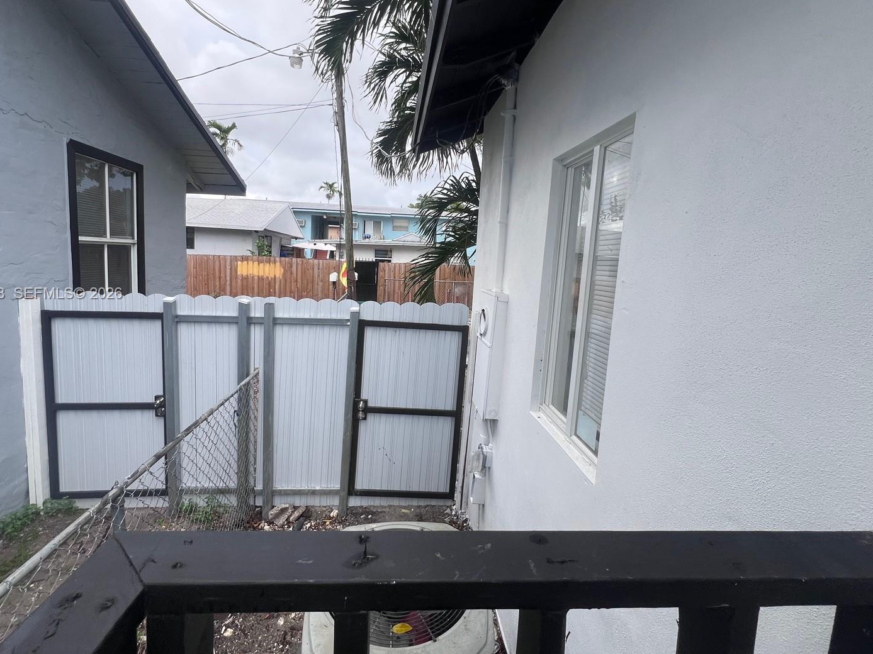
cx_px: 430
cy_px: 294
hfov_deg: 98.2
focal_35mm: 15
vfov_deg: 81.5
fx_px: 378
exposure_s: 1/270
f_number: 1.8
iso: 32
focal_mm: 1.57
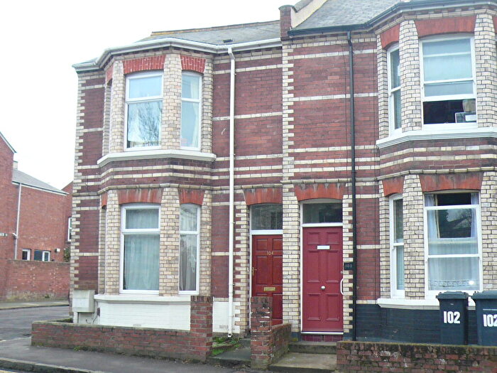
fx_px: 689
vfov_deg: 30.3
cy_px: 186
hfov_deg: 39.7
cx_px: 248
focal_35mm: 48
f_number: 2.9
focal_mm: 5.2
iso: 100
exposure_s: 1/160
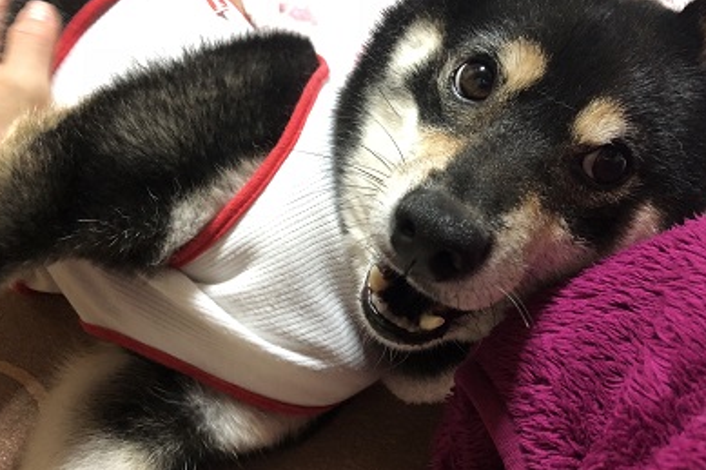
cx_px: 354
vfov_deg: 42.3
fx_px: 608
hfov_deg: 60.3
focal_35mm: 31
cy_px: 230
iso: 400
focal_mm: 3.99
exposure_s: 1/33
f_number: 1.8
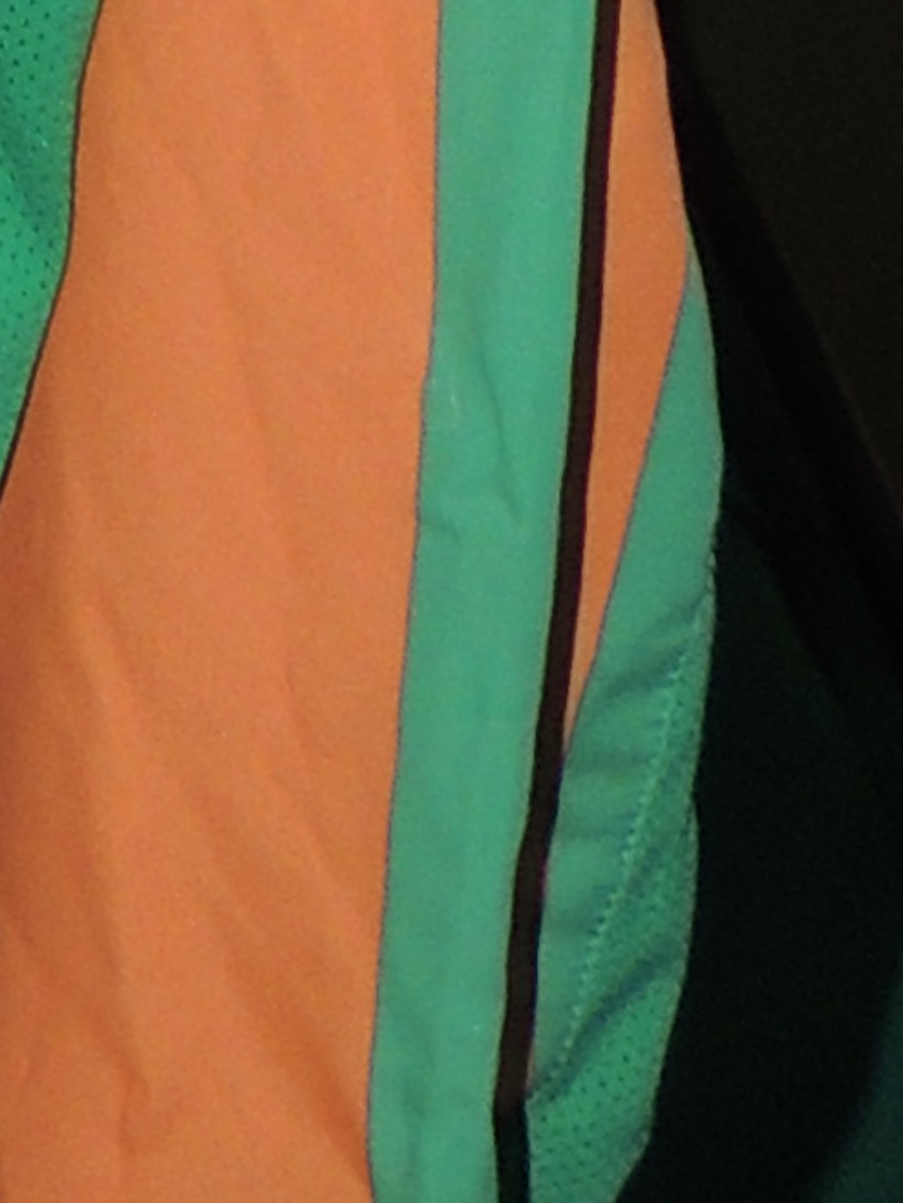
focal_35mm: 301
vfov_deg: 6.1
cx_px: -2179
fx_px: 10462
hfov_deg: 4.6
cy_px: -2187
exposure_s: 1/30
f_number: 3.4
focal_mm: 7.6
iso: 200
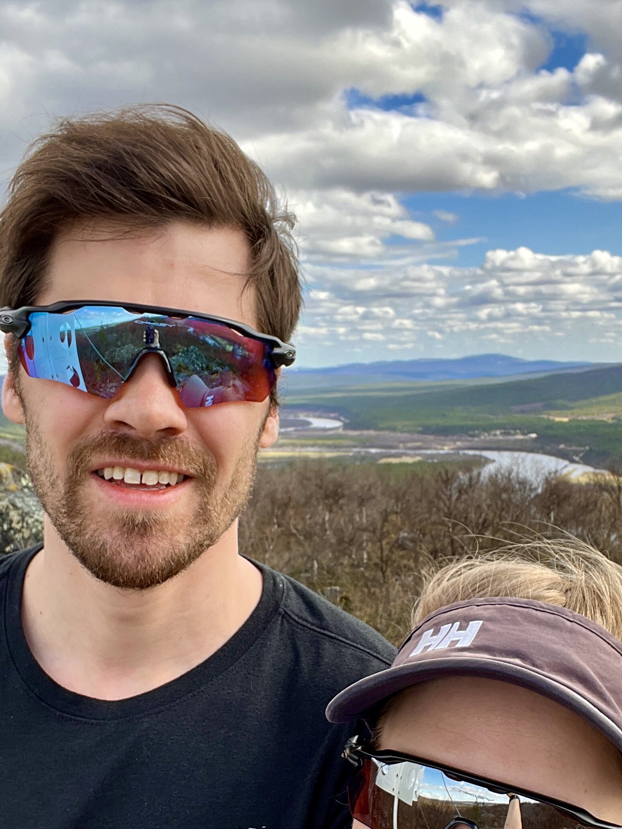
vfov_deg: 41.1
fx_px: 1078
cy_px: 596
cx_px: 327
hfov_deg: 32.2
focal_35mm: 45
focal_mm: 2.71
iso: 32
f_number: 2.2
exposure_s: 1/296
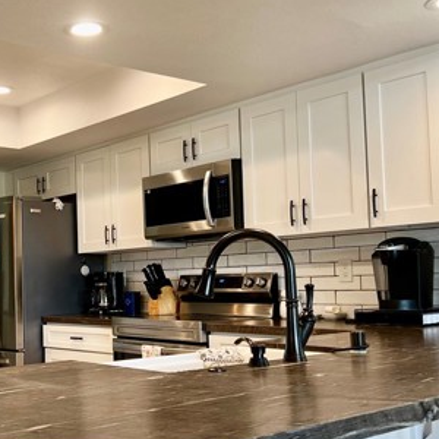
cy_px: 243
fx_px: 703
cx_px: 88
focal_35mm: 49
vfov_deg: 34.6
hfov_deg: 33.7
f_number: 1.5
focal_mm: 5.7
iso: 80
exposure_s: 1/120
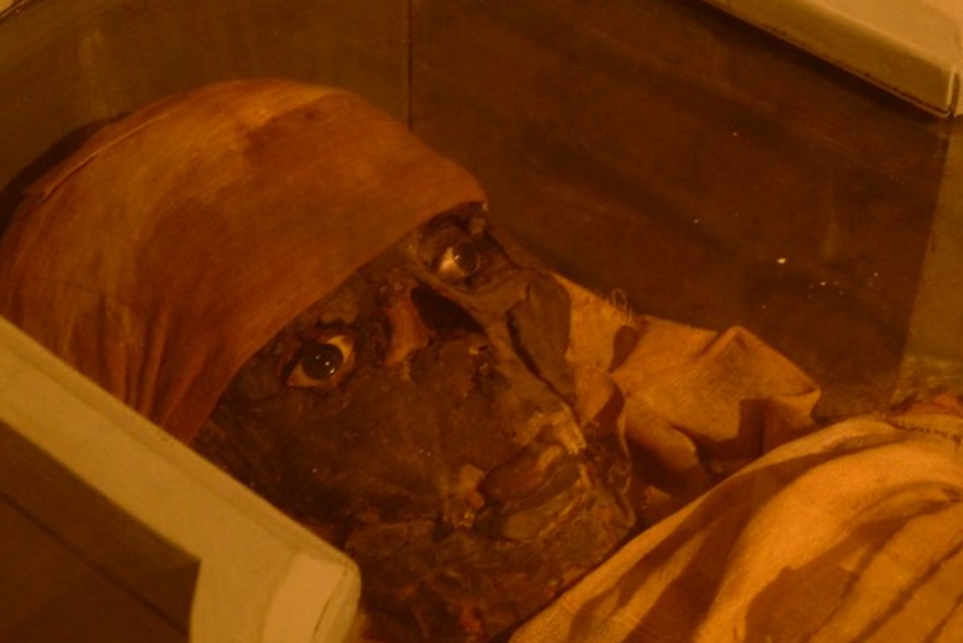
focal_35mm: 108
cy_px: 316
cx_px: 484
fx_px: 2890
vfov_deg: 12.7
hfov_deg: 18.9
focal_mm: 17.5
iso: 400
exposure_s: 1/8
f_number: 4.7
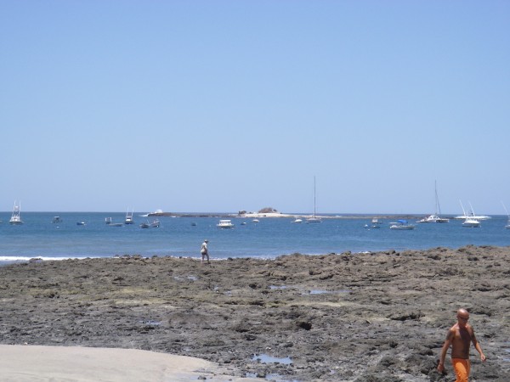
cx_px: 255
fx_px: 1680
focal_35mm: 114
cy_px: 191
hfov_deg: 17.3
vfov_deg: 13.0
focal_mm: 18.9
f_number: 8
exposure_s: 1/160
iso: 64
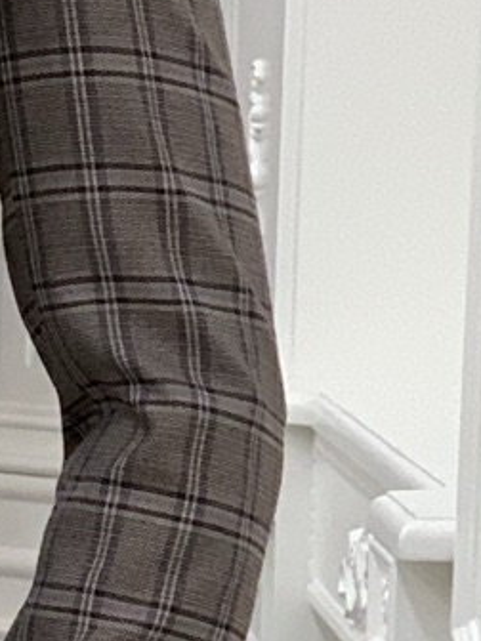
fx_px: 5873
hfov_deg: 4.6
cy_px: 1238
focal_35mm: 317
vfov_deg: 6.1
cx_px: -410
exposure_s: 1/114
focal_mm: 6
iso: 125
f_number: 2.4
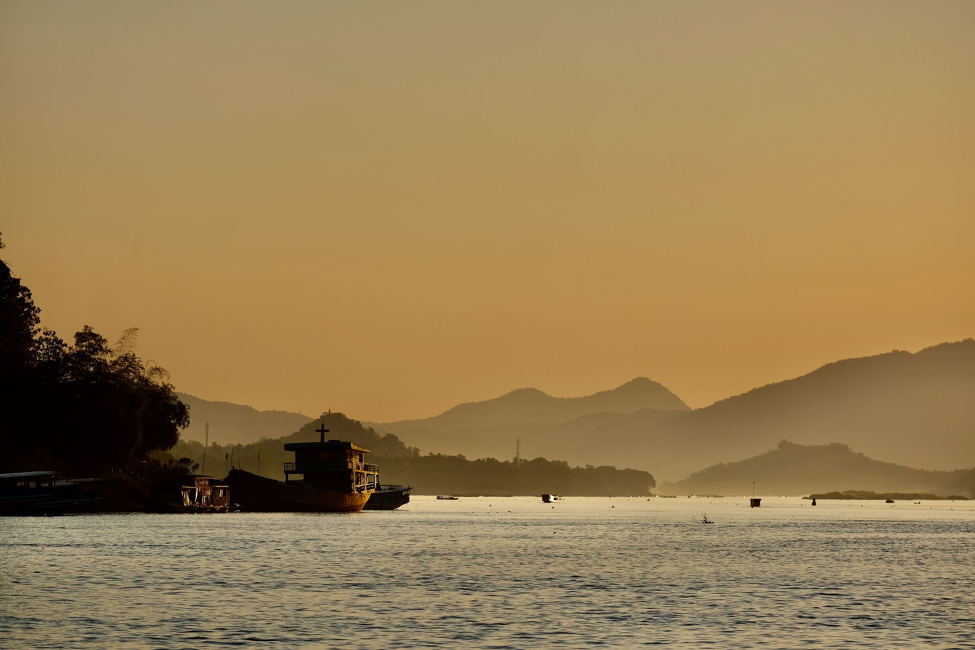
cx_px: 488
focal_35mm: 183
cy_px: 325
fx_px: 4956
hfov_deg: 11.2
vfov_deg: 7.5
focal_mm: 121.8
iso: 200
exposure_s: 1/1300
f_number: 5.6
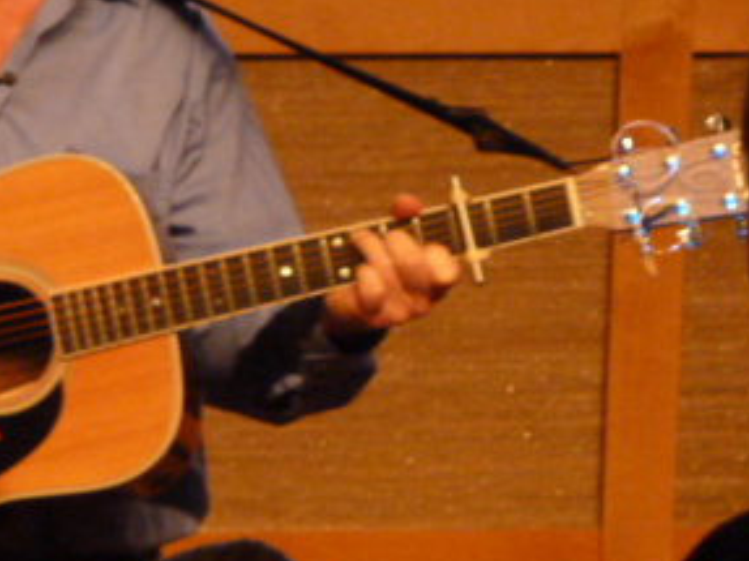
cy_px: 78
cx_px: -29
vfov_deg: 2.4
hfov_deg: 3.2
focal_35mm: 620
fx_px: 13410
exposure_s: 1/25
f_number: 4.8
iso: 800
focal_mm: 45.7
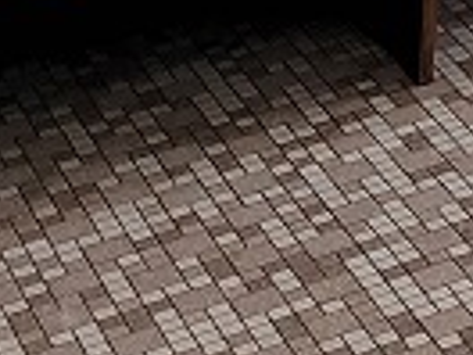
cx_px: 1261
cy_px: -918
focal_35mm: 198
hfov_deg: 8.8
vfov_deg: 6.5
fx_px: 2706
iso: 250
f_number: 1.8
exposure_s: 1/120
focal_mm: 5.4
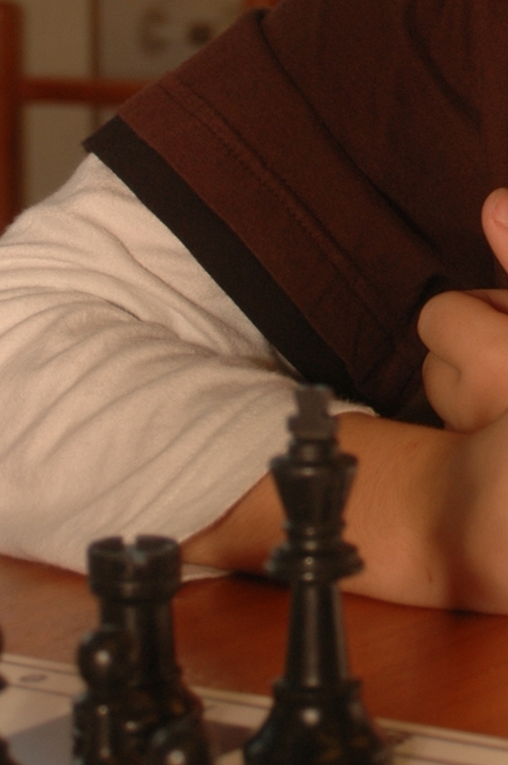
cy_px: -59
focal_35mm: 168
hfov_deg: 8.1
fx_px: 3563
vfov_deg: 12.1
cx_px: 602
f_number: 5.3
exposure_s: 1/60
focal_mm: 40
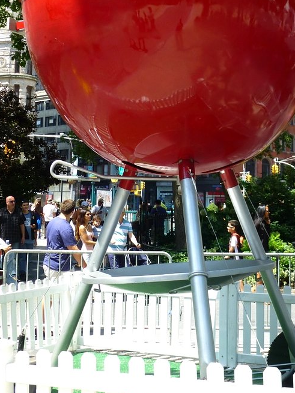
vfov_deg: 34.7
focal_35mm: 55
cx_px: 189
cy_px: 140
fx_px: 625
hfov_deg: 26.4
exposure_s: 1/320
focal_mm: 6.5
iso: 100
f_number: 3.6
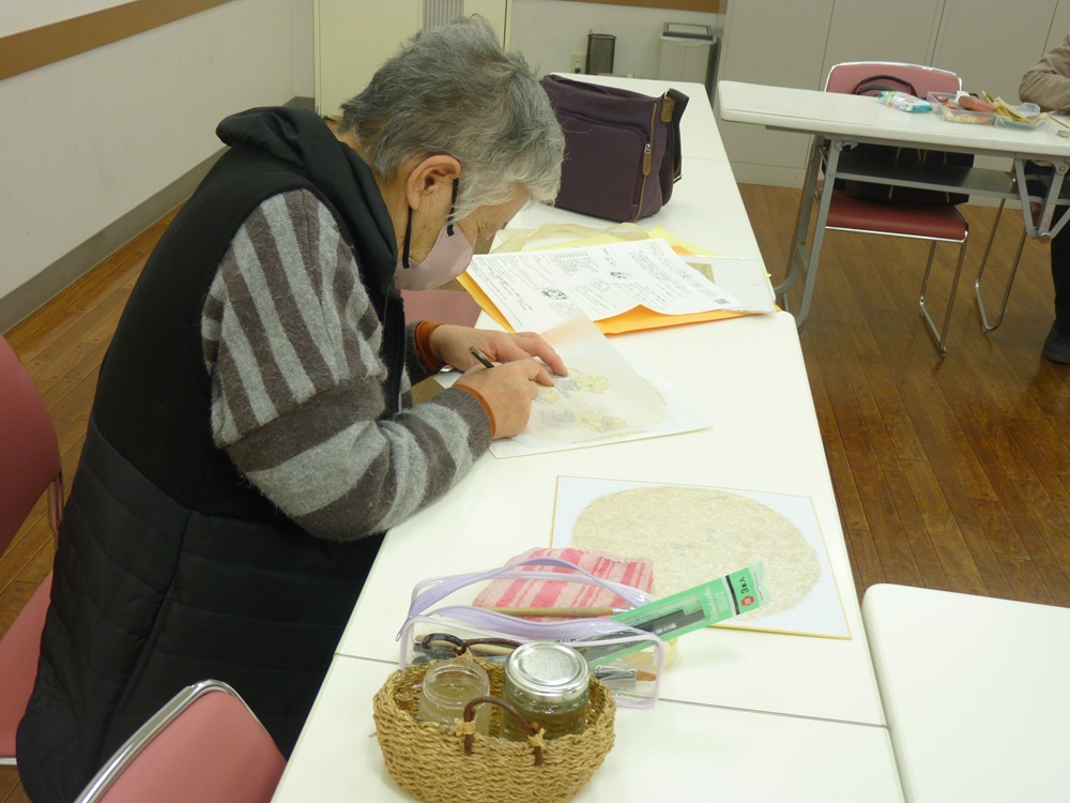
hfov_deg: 49.0
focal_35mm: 38
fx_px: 1175
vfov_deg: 37.7
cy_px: 402
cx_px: 535
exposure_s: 1/30
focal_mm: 6.8
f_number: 3
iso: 100
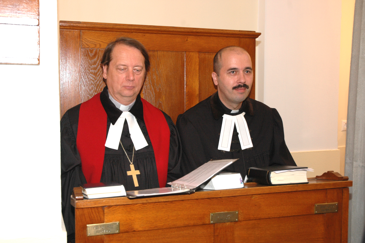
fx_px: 471
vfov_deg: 28.9
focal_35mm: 46
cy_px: 122
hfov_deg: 42.4
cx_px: 182
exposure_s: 1/30
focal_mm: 31
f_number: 5.6
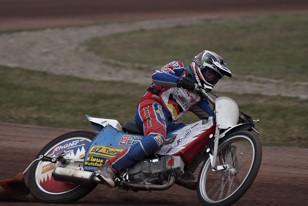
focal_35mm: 495
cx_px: 154
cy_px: 103
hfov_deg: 4.2
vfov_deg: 2.8
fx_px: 4235
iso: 200
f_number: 5.6
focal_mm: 330
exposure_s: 1/500
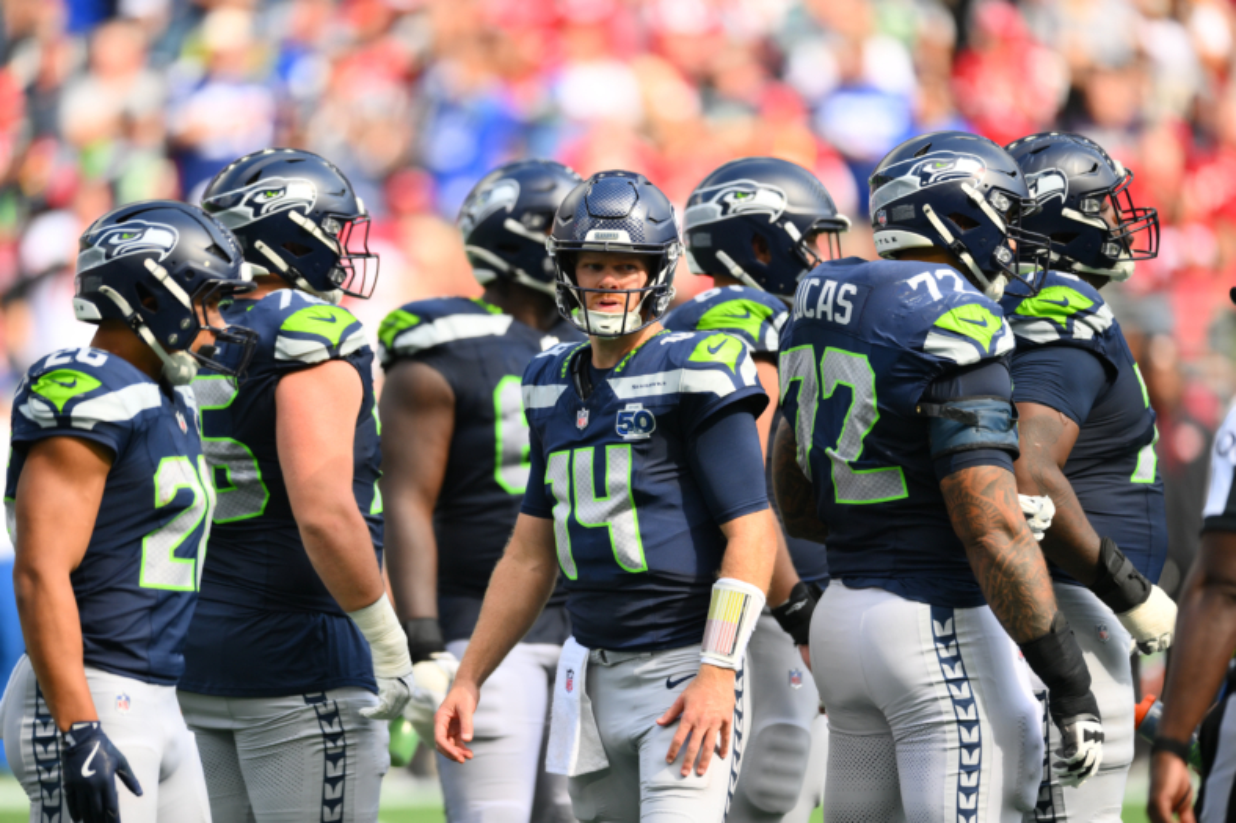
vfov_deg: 3.4
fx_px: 13730
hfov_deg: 5.2
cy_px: 412
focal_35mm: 400
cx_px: 618
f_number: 2.8
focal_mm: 400
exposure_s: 1/2000
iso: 400
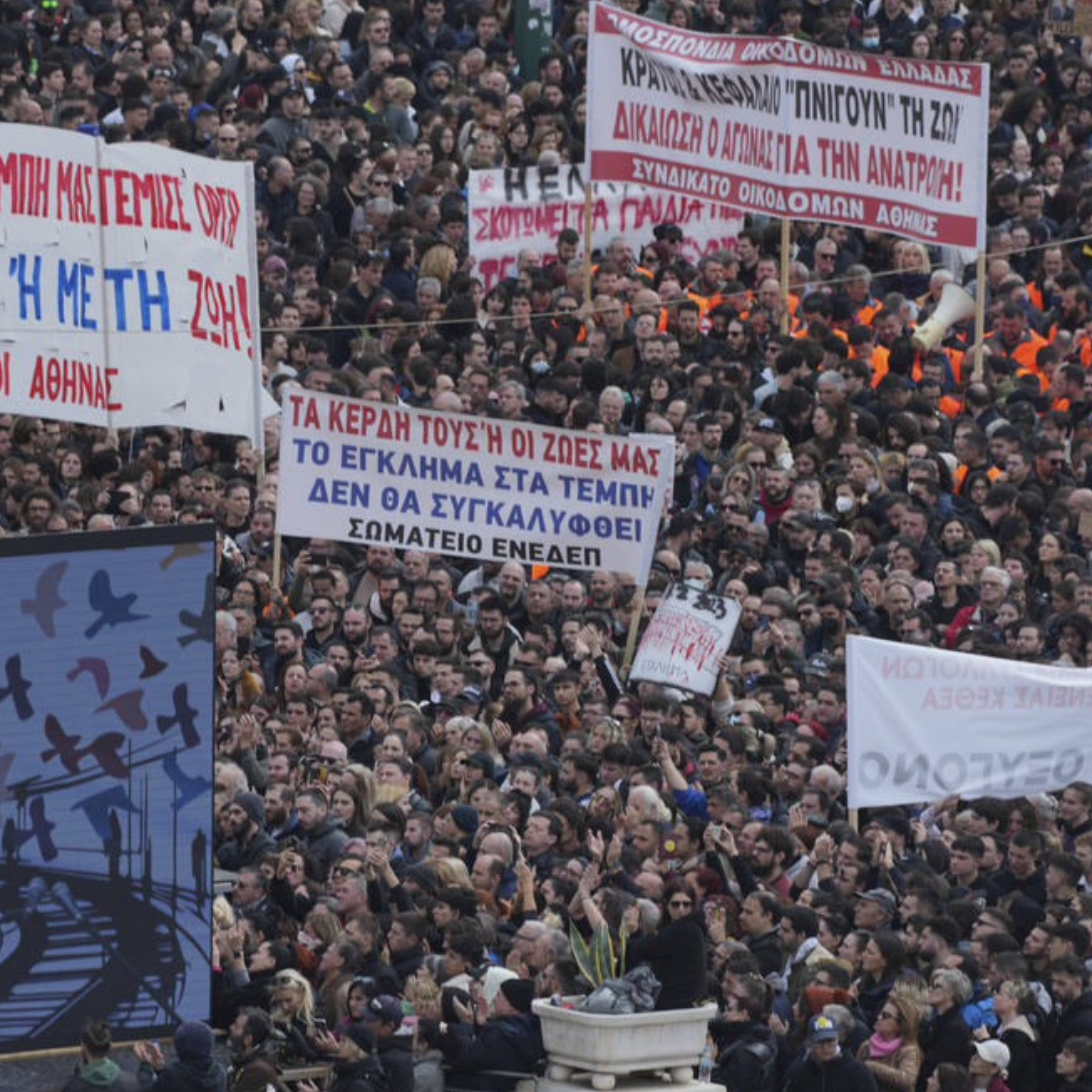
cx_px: 340
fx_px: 19059
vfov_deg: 3.3
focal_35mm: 534
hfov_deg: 3.3
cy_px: 535
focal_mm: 400
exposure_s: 1/160
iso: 125
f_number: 11
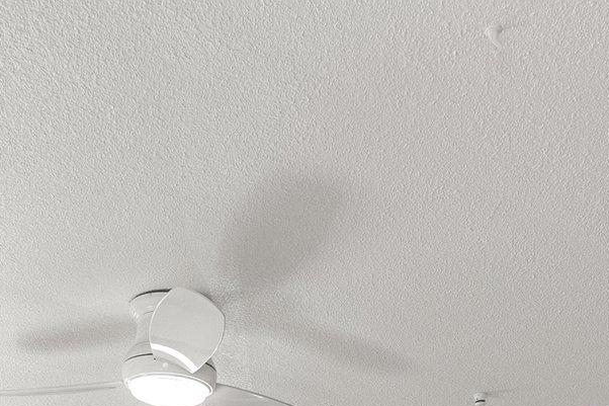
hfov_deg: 38.9
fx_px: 862
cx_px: 274
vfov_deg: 20.4
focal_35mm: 51
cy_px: 690
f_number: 8
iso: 640
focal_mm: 10
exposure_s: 1/2.5
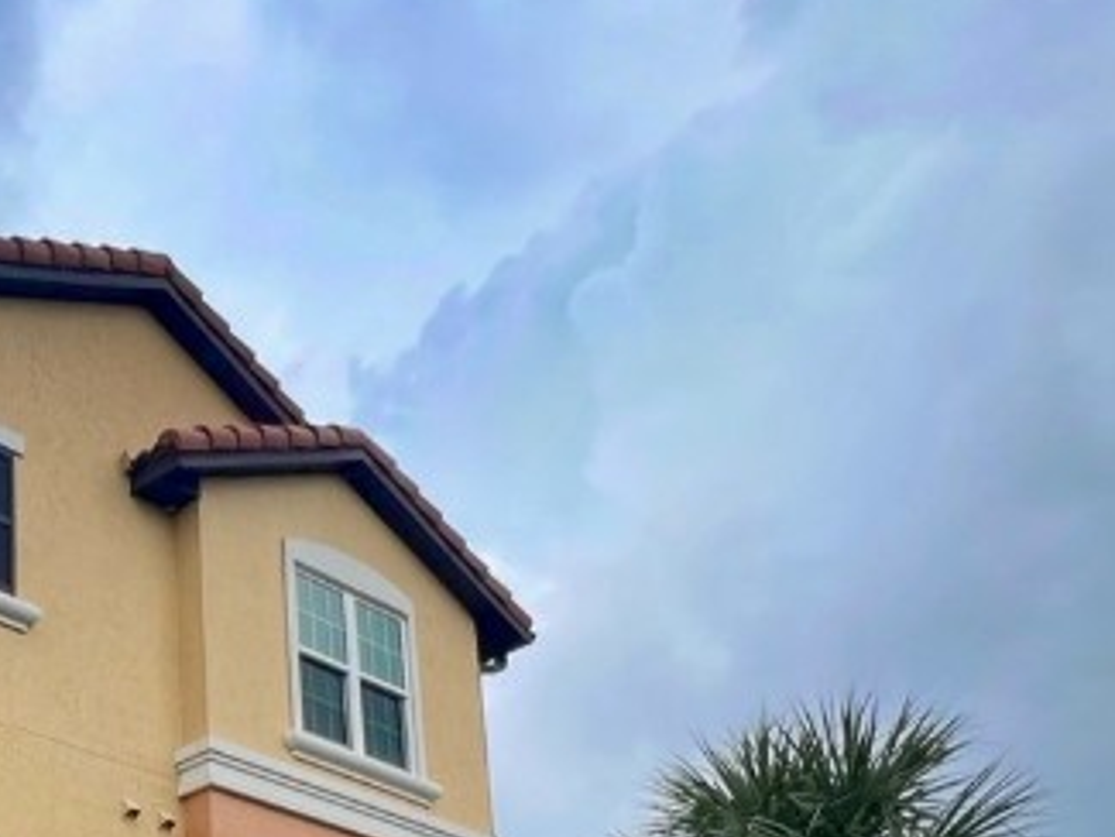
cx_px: -192
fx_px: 1321
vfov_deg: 28.9
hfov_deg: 36.4
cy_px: 1074
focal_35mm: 41
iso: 32
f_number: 1.8
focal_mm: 1.57
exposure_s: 1/694
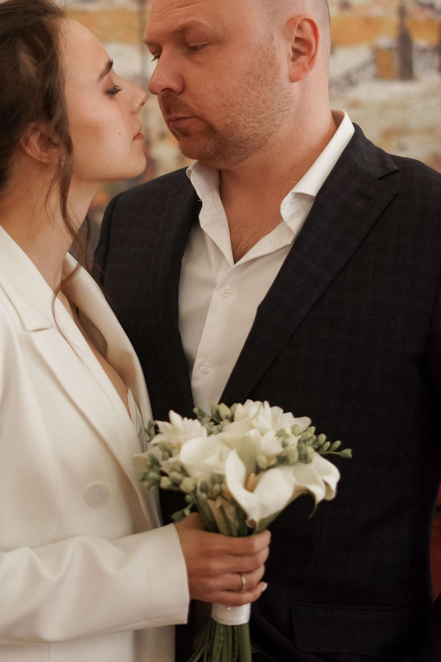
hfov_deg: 13.5
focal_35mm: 101
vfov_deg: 20.1
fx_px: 1856
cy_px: 195
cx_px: 128
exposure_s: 1/500
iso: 800
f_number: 1.8
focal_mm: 50
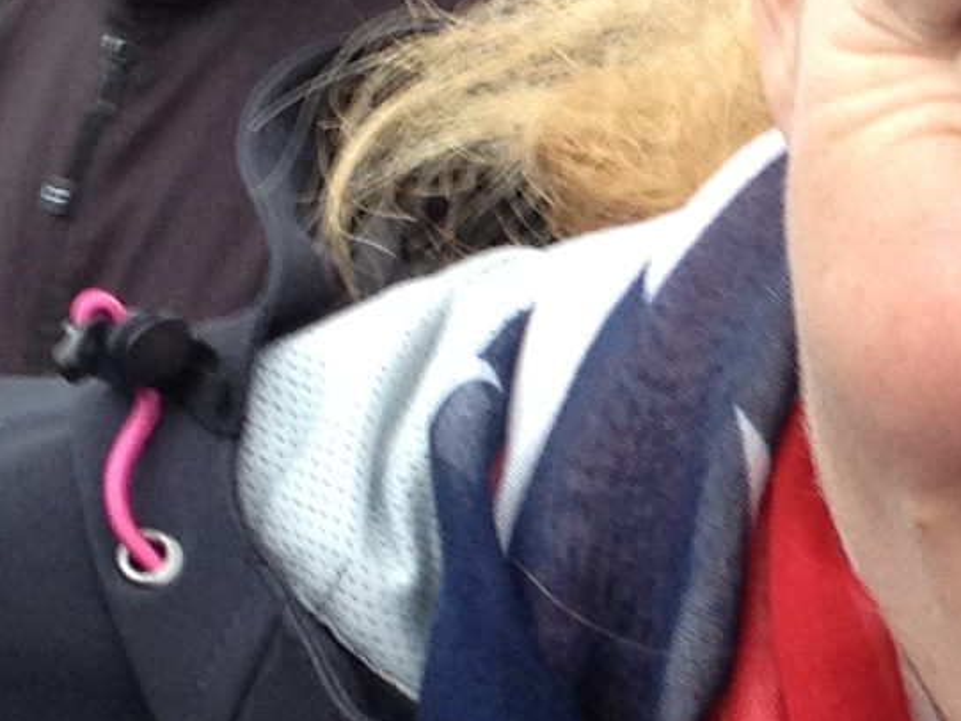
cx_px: 1462
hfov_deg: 9.1
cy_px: 572
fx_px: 5859
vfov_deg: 7.0
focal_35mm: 211
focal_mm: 4.28
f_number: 2.4
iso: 80
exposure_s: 1/60
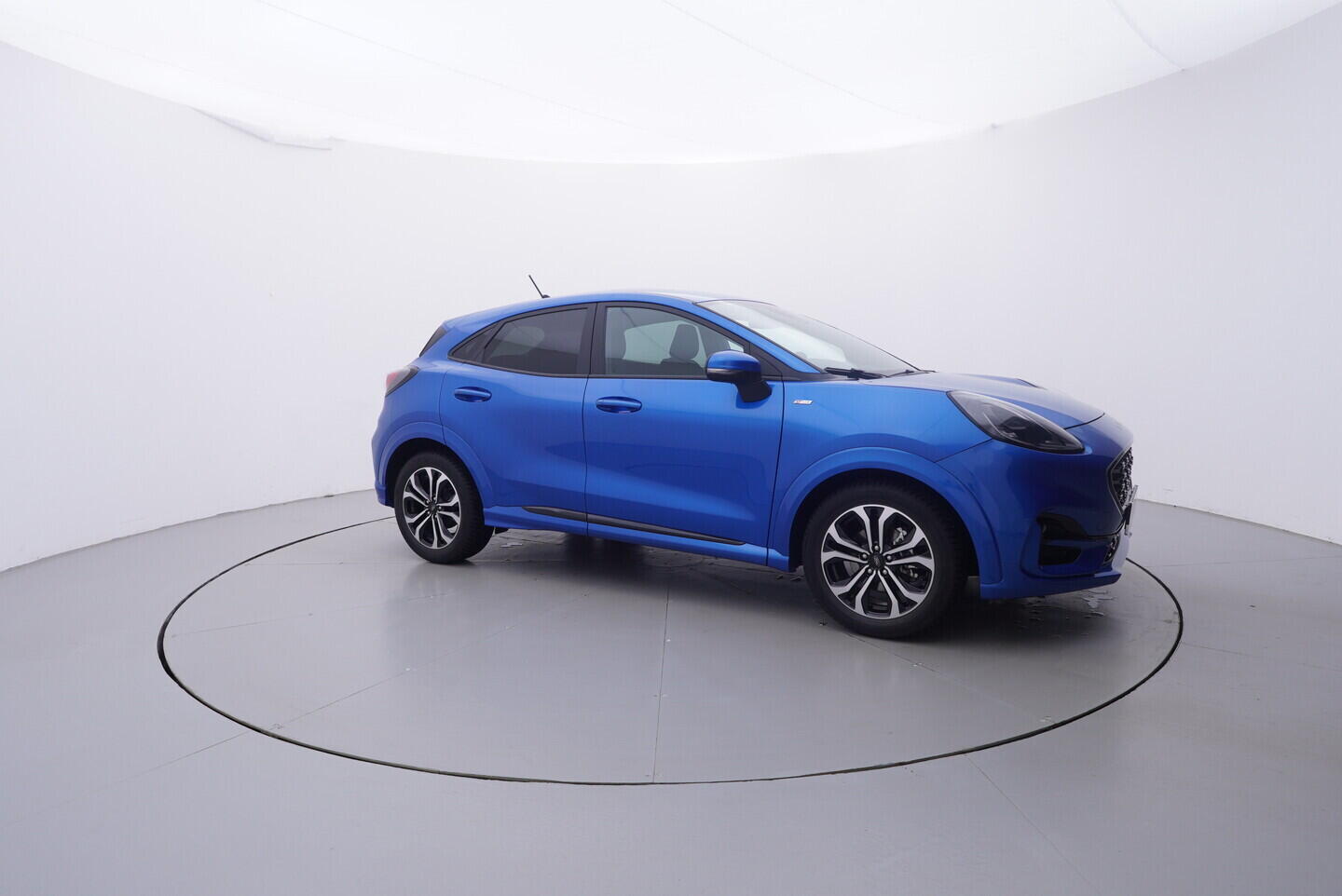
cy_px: 448
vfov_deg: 56.2
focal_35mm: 22
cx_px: 671
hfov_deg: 77.3
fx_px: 839
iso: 200
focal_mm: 15
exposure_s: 1/80
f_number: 5
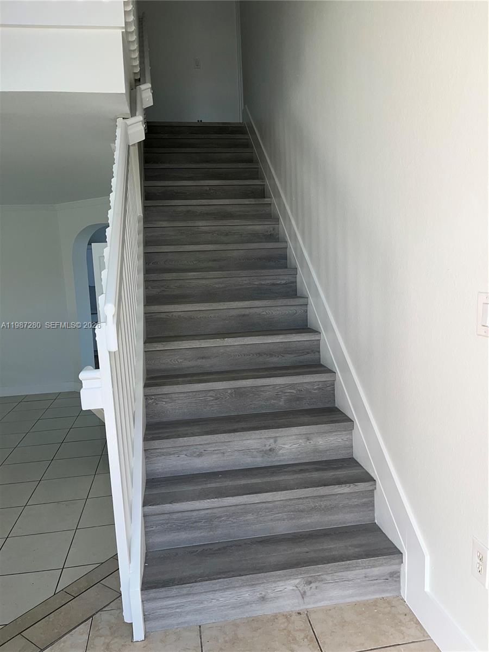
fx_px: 490
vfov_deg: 67.3
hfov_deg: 53.1
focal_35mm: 26
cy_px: 326
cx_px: 244
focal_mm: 5.1
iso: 32
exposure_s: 1/221
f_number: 1.6
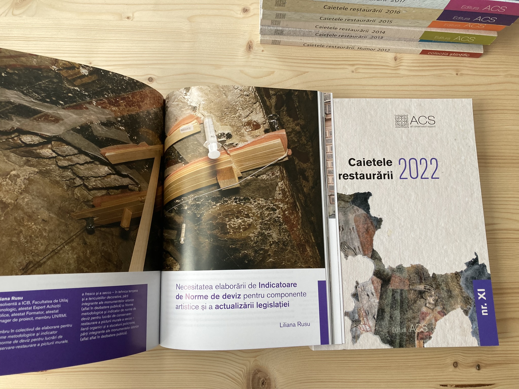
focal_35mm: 28
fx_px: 420
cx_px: 260
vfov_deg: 49.7
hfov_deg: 63.4
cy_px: 194
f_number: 1.8
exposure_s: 1/121
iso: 80
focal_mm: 3.99
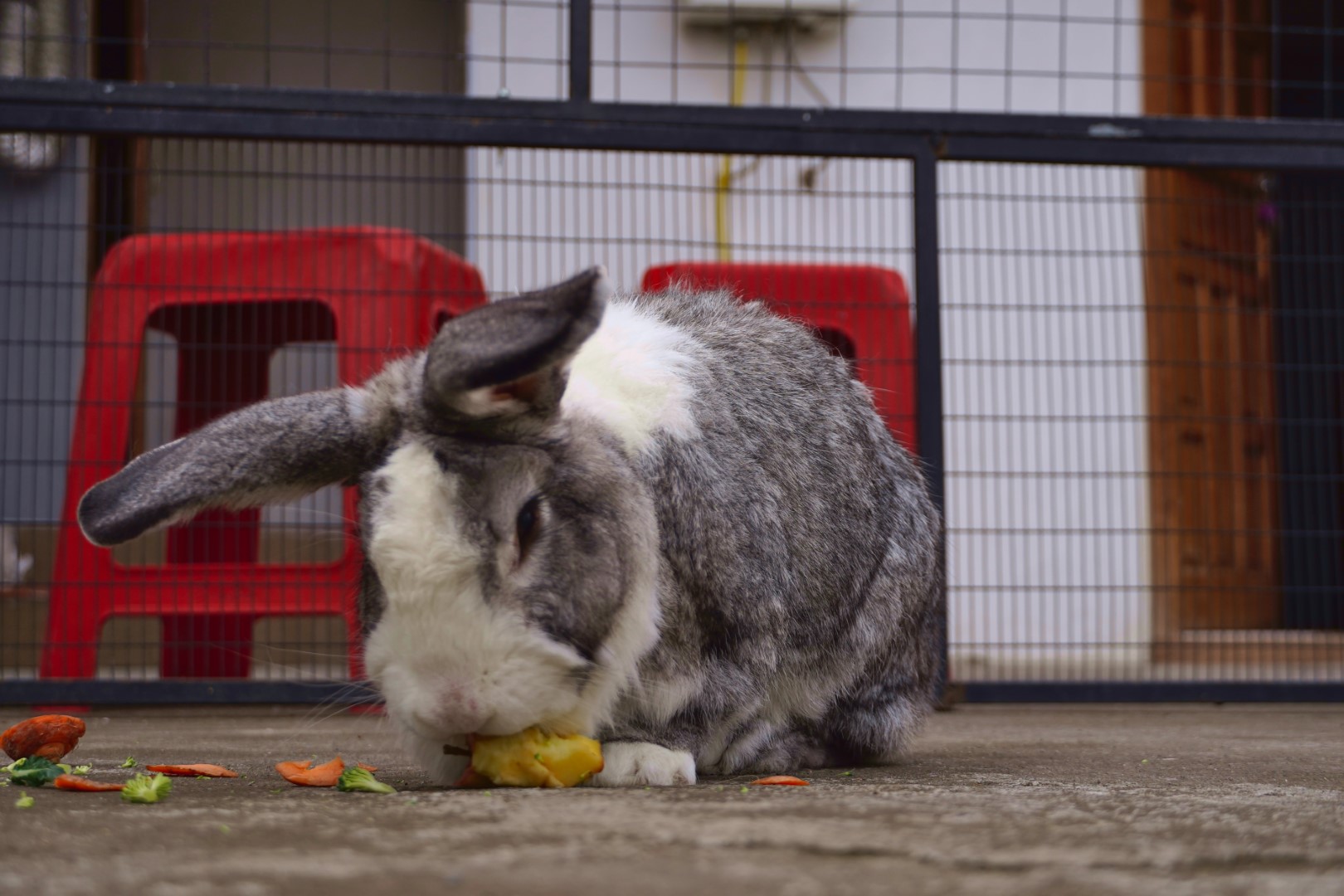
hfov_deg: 36.9
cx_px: 672
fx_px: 2016
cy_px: 448
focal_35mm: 54
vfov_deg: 25.1
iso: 100
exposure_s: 1/200
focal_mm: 36
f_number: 4.5
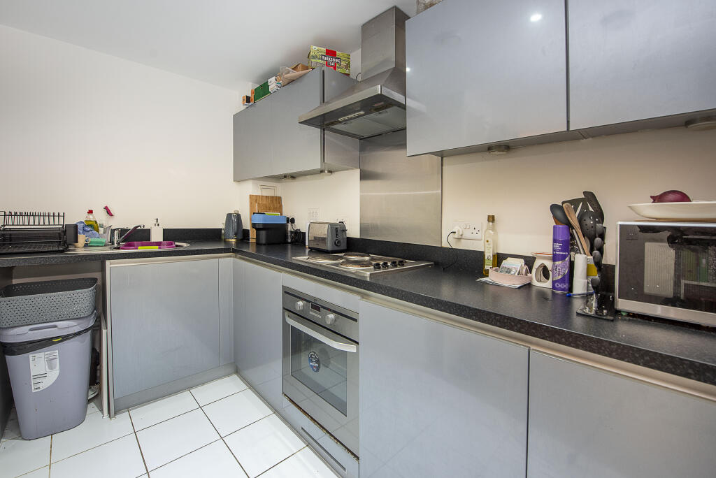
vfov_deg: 81.3
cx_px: 358
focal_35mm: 14
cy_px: 239
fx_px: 279
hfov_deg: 104.2
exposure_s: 1/10
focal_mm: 14
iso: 500
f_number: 6.3
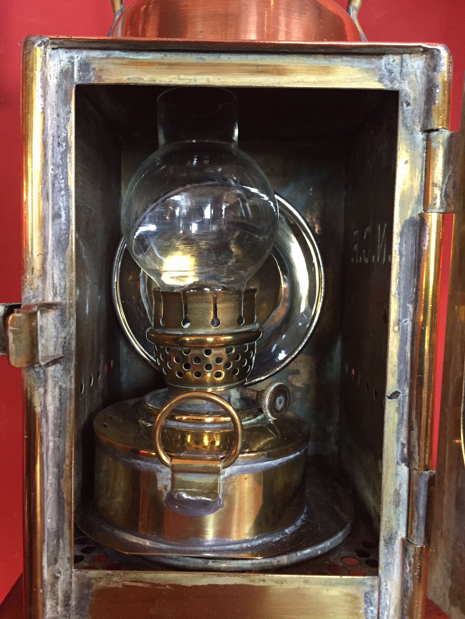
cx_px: 232
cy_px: 310
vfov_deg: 61.7
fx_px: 519
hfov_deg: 48.2
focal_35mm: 29
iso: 250
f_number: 2.2
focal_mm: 4.15
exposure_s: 1/25
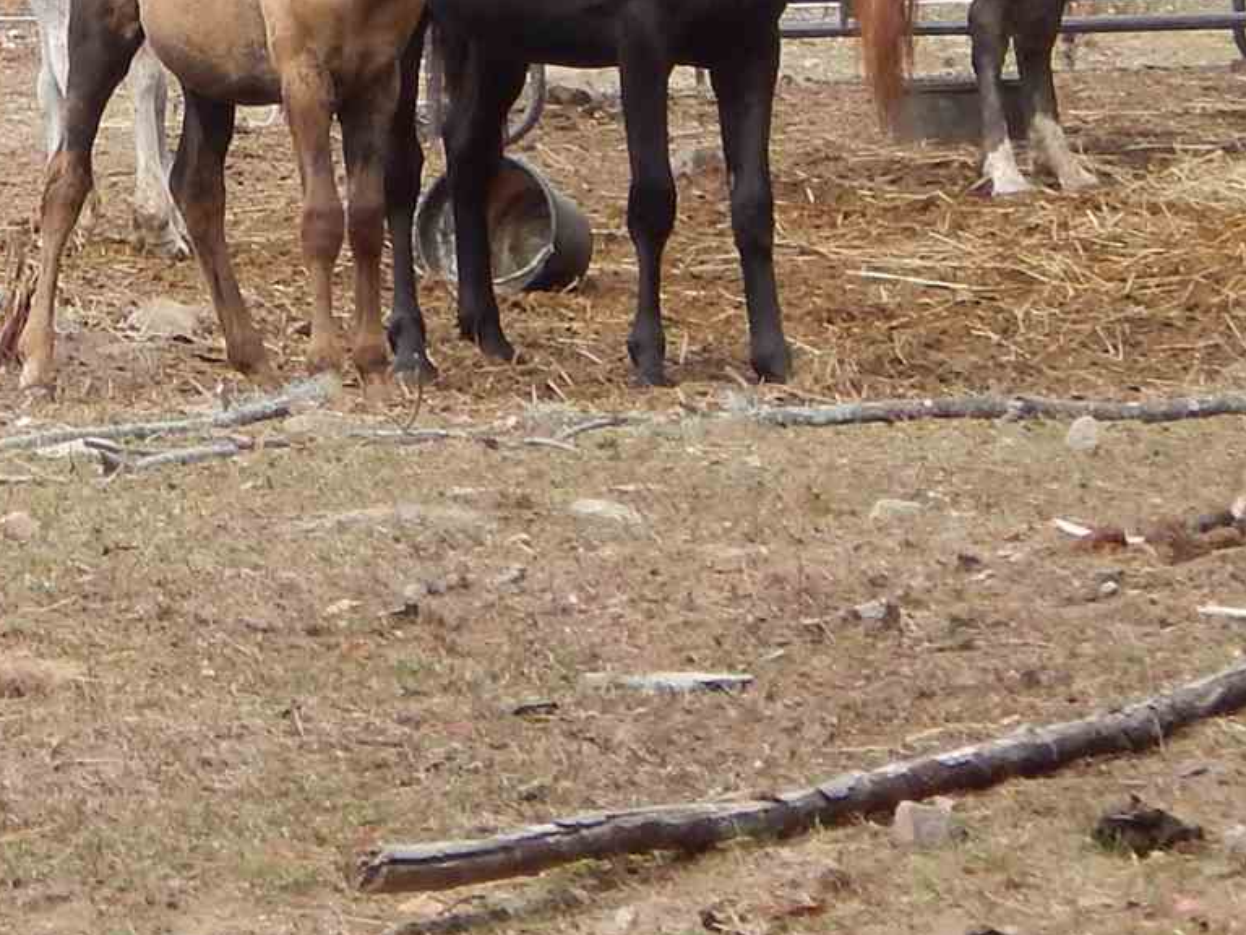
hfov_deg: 5.7
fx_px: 12382
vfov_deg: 4.3
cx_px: -385
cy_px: -394
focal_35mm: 344
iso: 125
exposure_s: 1/125
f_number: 4.3
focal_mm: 15.3
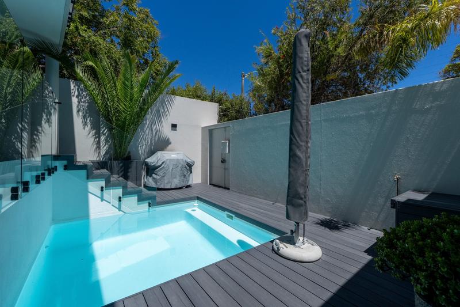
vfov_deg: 77.3
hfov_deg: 100.4
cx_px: 230
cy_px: 154
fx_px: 192
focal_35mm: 15
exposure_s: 1/8000
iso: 400
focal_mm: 10
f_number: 8
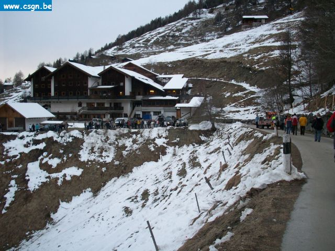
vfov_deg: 38.7
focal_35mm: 37
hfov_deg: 50.1
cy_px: 126
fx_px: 358
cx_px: 168
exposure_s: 1/64
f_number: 2.8
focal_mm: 6.2
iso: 86
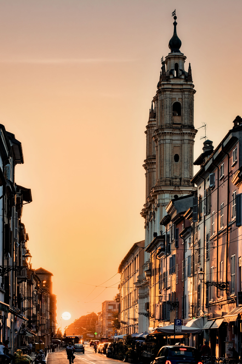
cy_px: 182
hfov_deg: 16.1
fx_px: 858
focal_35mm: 85
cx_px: 121
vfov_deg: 23.9
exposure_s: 1/25
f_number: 16
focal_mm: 85
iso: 100
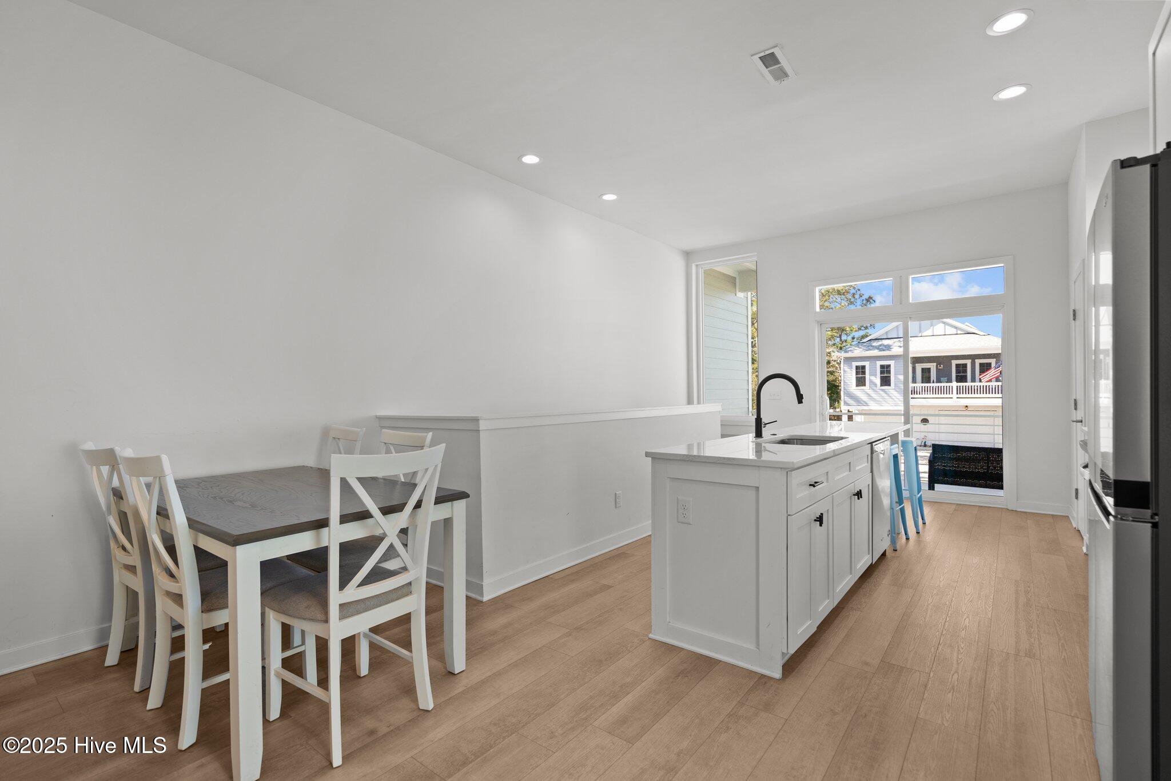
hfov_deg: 96.7
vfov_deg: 73.7
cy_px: 390
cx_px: 586
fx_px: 520
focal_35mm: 16
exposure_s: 1/30
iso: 320
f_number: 4
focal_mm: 16
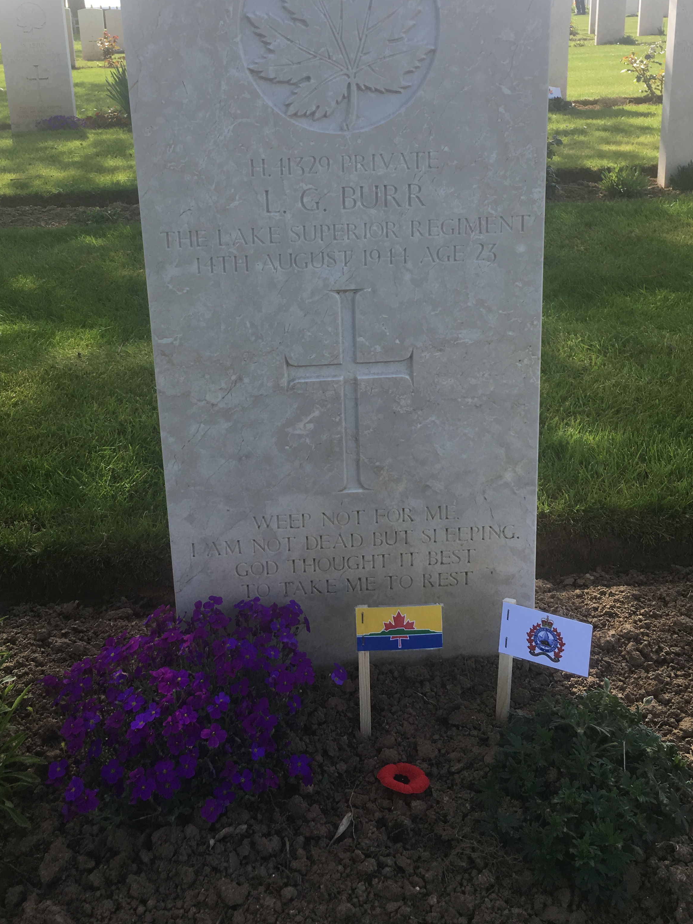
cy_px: 338
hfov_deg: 37.7
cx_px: 323
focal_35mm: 38
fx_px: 1014
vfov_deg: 48.4
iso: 25
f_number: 2.2
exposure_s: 1/452
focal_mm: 4.15
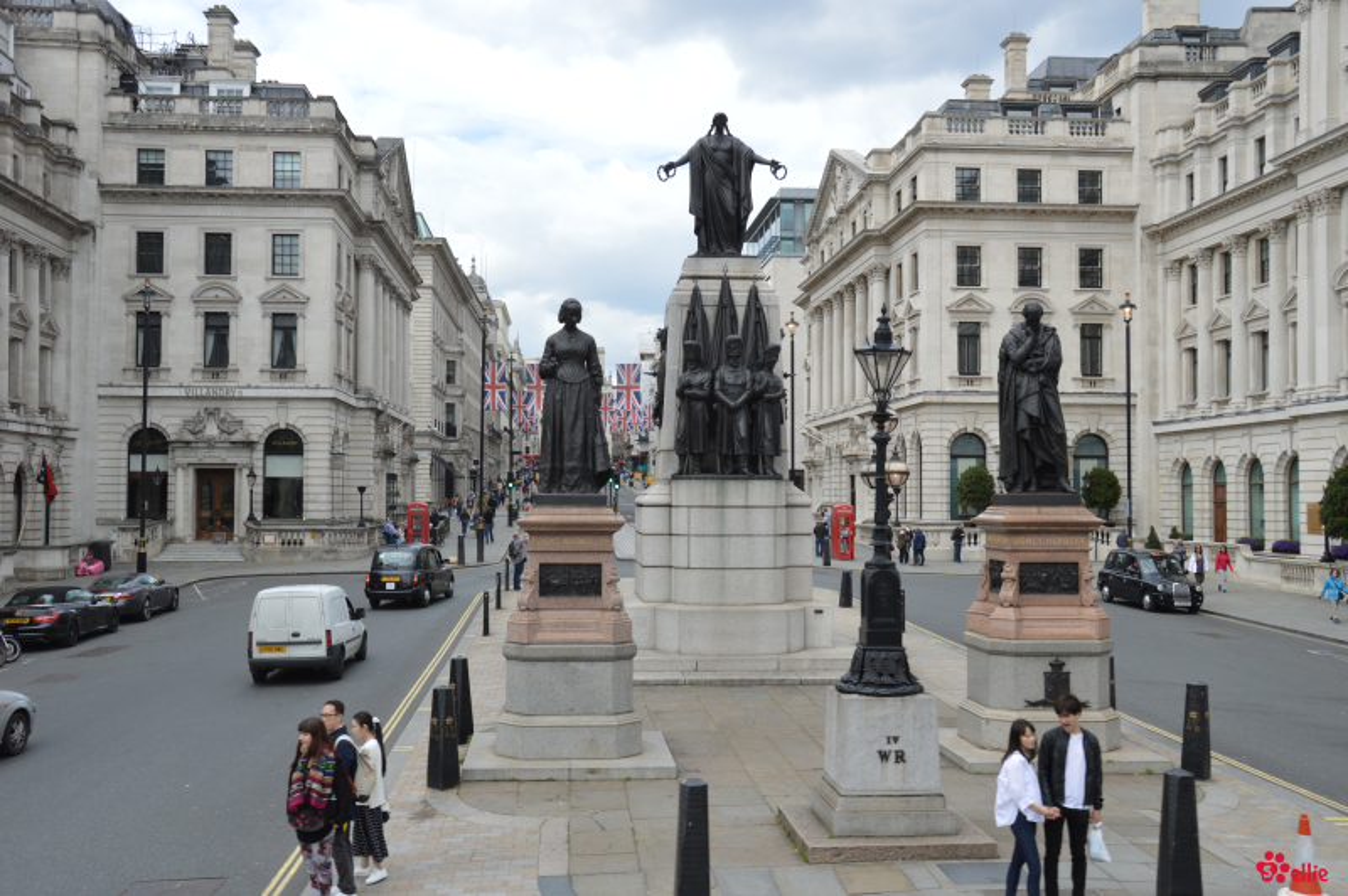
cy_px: 448
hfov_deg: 53.2
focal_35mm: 36
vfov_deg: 36.8
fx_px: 1347
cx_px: 674
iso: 100
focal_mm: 24
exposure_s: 1/200
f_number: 7.1
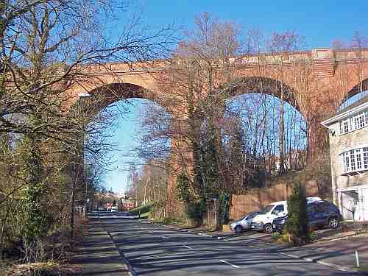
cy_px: 138
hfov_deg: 47.9
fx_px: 415
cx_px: 184
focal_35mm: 39
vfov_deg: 36.8
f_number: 3.9
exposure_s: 1/250
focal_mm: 6.4
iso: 64
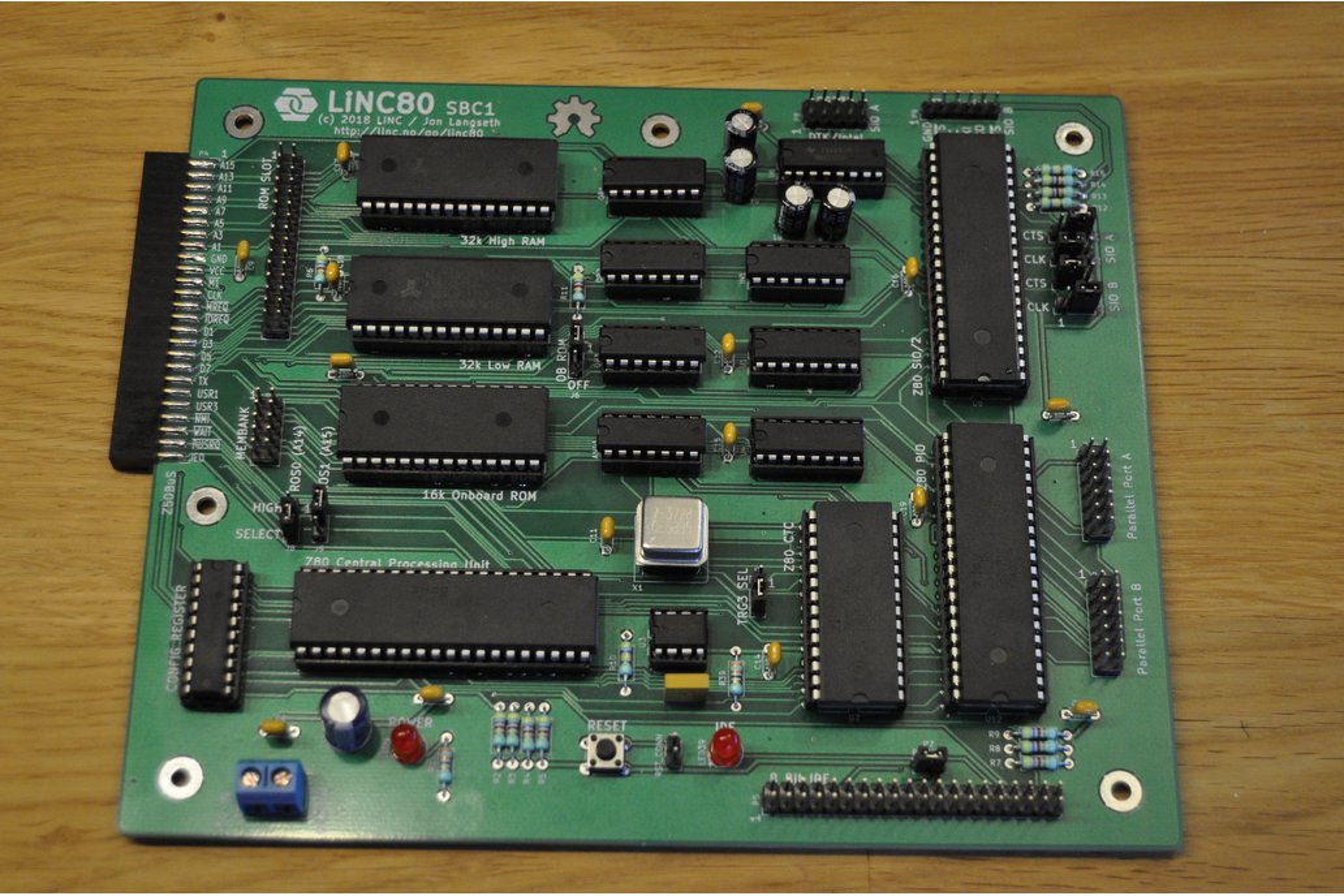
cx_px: 672
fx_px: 2352
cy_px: 448
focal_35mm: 63
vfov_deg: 21.6
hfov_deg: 31.9
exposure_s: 1/25
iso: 1600
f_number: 5
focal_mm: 42
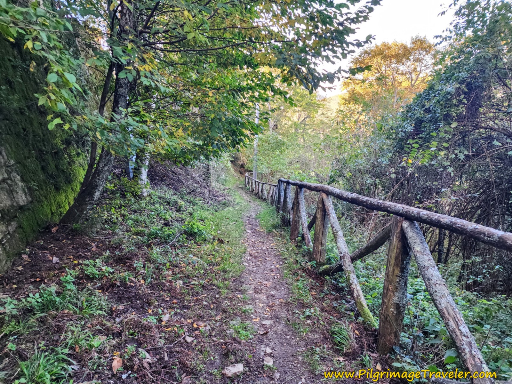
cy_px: 192
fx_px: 340
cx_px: 256
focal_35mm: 23
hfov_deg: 73.9
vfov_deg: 58.9
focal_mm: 6.4
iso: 200
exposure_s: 1/180
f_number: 1.8
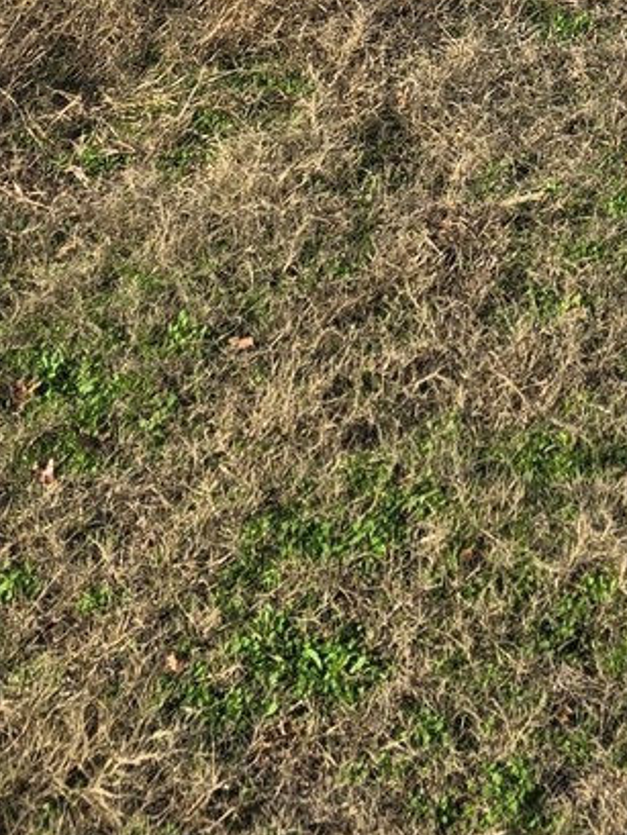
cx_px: 880
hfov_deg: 13.1
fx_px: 2607
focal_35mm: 108
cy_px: -1006
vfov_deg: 14.1
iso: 12
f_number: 1.7
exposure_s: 1/859
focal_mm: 6.3
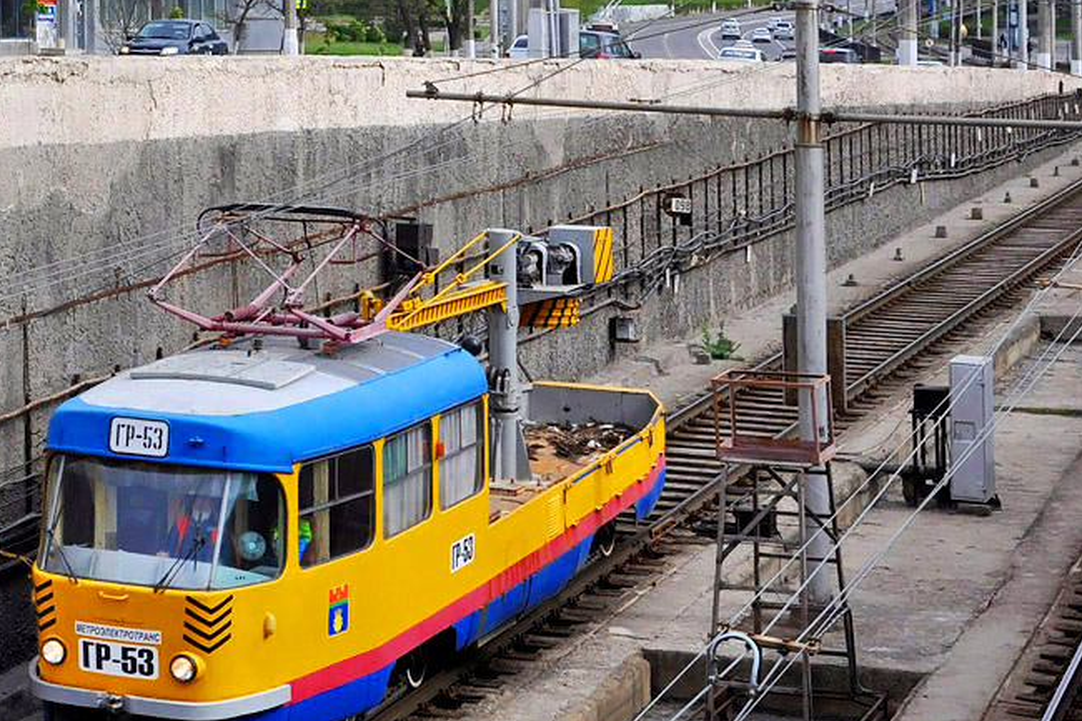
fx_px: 2884
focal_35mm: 96
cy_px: 315
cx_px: 293
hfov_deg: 21.1
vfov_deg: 14.2
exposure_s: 1/500
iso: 200
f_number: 8
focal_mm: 32
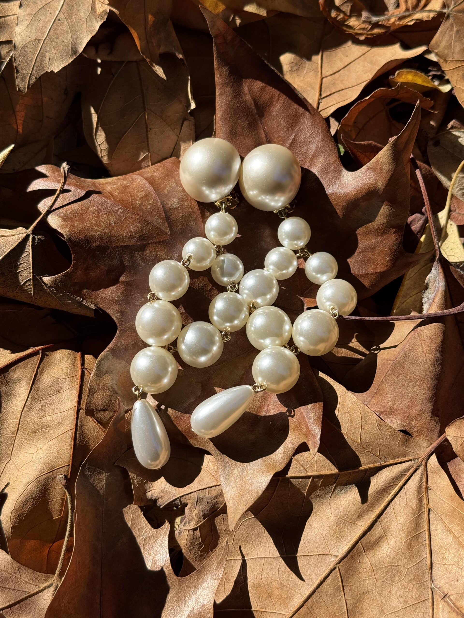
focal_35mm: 48
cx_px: 232
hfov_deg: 30.3
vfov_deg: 39.7
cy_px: 309
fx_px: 858
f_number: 1.78
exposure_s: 1/3425
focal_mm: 6.76
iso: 64
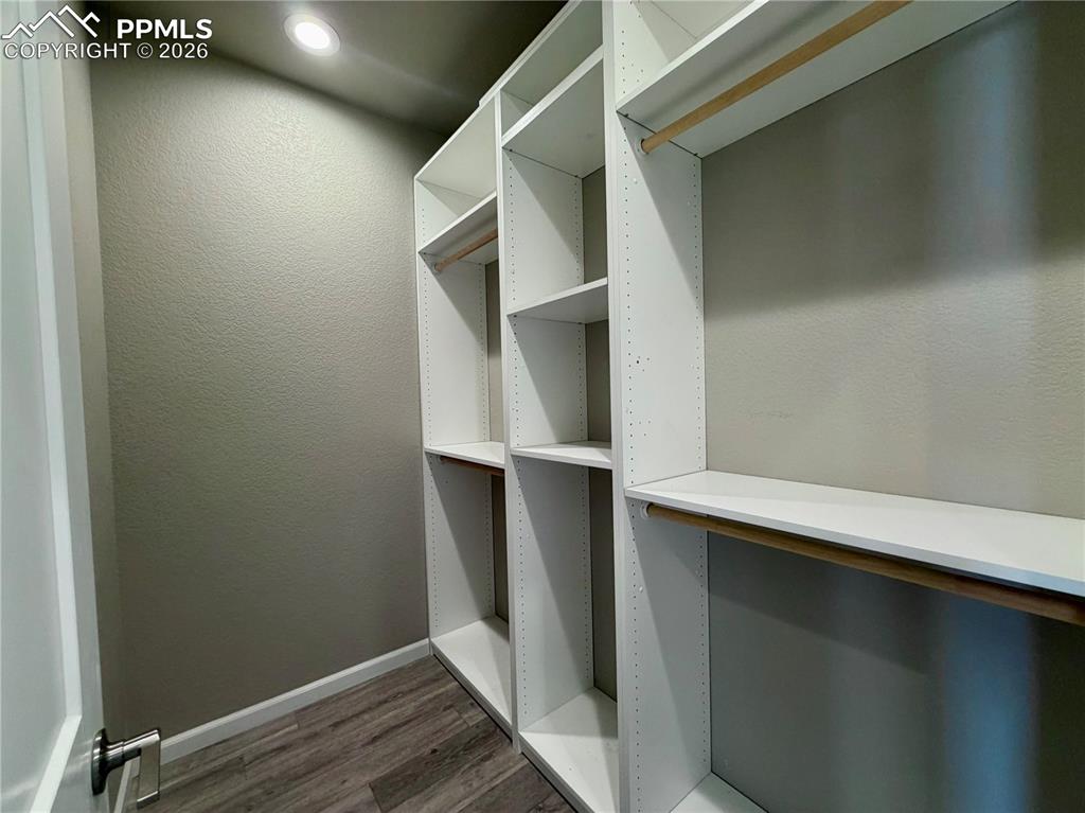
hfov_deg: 102.1
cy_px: 406
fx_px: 439
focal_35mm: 14
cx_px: 542
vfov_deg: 85.6
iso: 200
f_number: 2.2
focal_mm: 2.22
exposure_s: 1/60
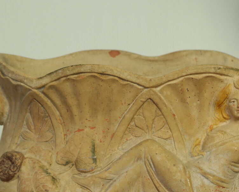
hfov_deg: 11.6
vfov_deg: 9.3
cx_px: 153
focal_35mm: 166
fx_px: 1175
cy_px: 84
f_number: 6.3
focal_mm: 50
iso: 400
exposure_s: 1/30
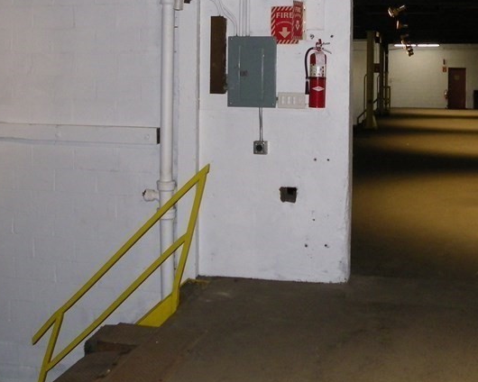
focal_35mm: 49
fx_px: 693
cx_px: 264
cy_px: 83
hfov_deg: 38.0
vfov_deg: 30.2
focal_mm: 4.6
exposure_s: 1/60
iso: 200
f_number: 2.8
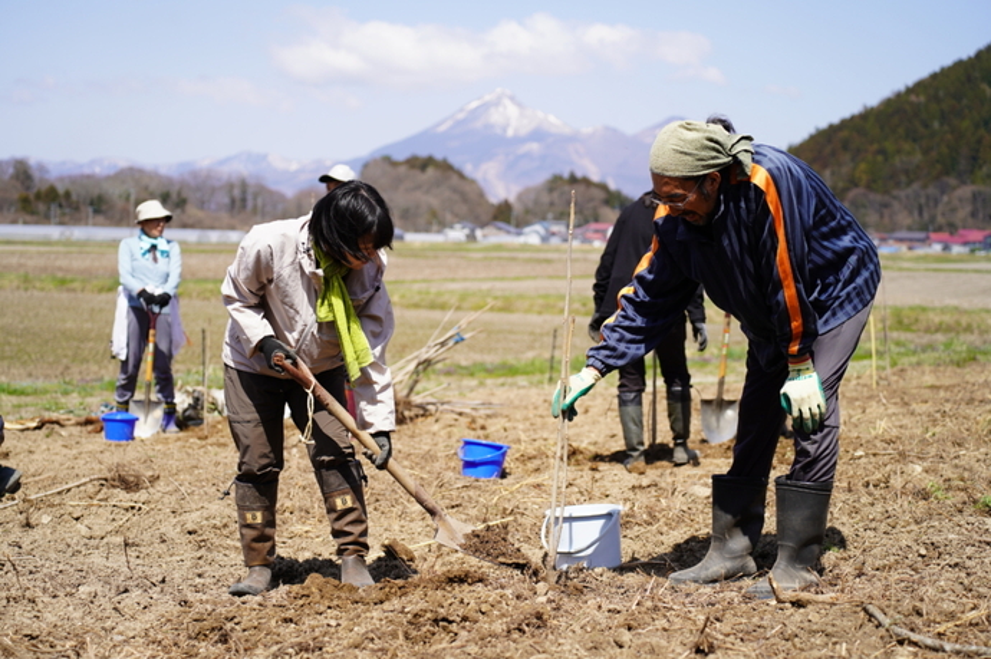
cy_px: 330
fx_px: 1485
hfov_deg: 36.9
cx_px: 496
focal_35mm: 54
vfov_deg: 25.0
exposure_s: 1/1250
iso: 100
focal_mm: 54
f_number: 2.8
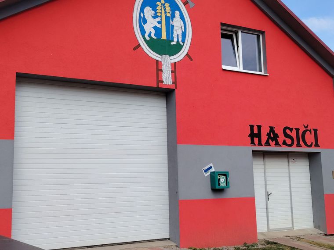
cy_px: 125
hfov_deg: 43.9
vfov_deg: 33.6
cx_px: 167
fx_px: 415
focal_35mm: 43
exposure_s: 1/586
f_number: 1.75
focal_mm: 5.25
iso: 100
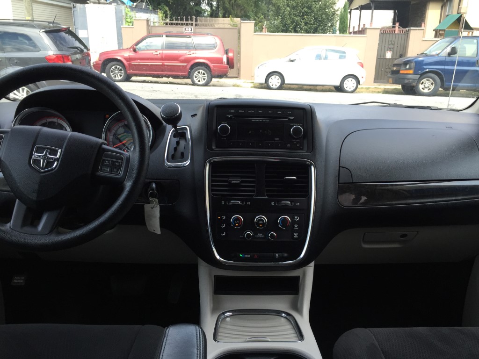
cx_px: 240
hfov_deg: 61.7
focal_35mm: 29
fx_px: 401
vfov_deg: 48.2
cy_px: 180
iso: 32
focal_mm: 4.15
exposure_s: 1/244
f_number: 2.2
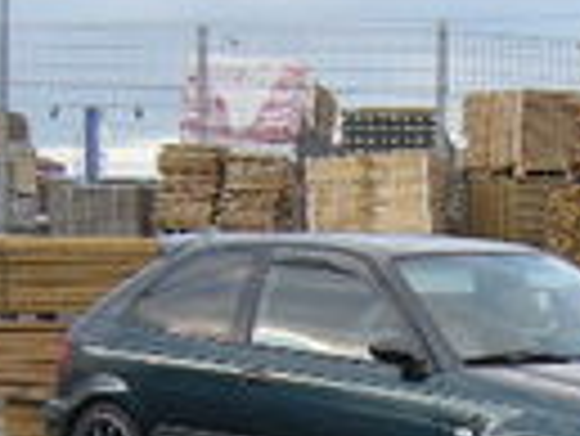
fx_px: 2331
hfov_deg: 14.1
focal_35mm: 139
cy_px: 580
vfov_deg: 10.4
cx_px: 504
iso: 64
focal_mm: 4.7
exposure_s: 1/65
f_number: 2.8
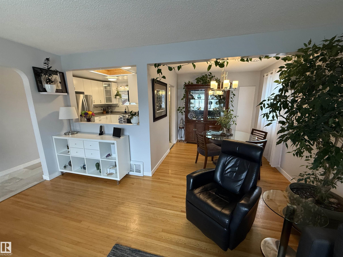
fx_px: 139
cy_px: 128
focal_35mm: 14
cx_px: 172
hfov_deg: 102.1
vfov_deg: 85.7
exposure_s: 1/120
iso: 250
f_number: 2.2
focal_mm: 2.22
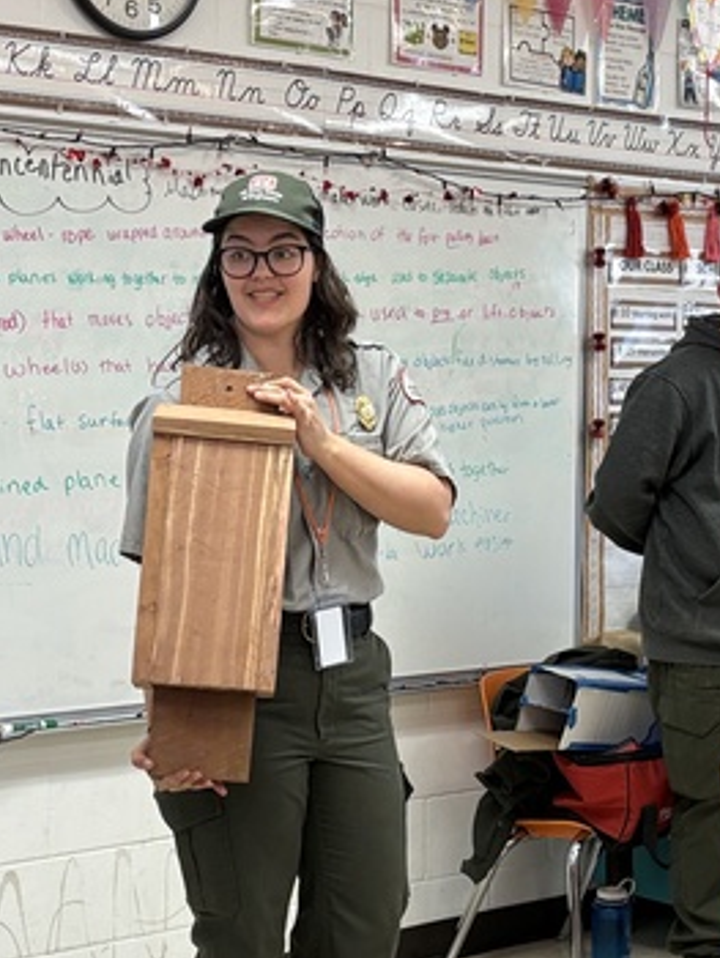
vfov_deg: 25.6
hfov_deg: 19.3
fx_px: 2105
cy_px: 608
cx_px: 493
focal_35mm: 76
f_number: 1.6
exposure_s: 1/60
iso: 80
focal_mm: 5.96
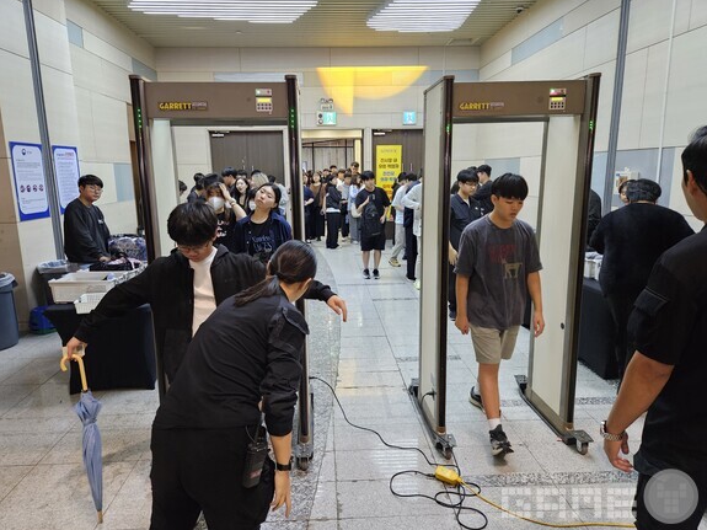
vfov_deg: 56.8
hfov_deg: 71.6
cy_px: 266
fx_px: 490
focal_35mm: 24
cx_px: 348
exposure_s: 1/120
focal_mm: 5.4
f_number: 1.8
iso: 1000
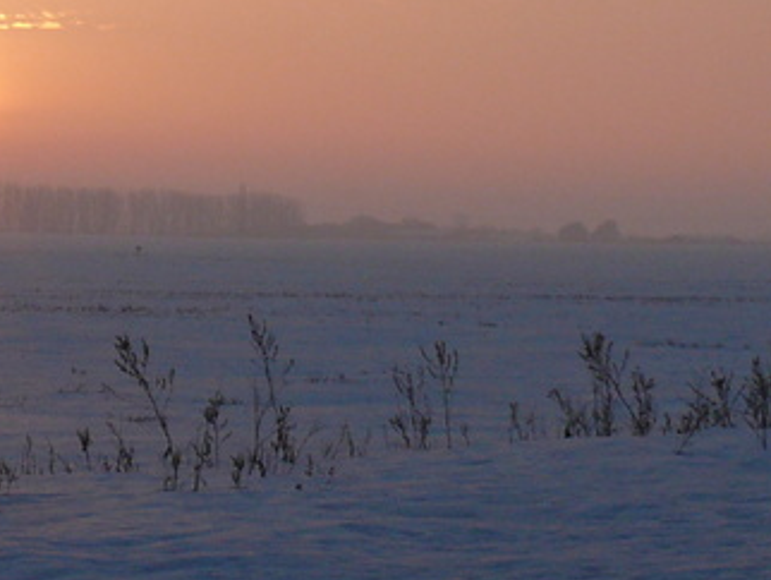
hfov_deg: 12.7
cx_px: -163
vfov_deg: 9.6
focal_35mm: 152
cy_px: -185
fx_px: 3388
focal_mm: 7.4
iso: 100
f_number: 5.6
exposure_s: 1/400
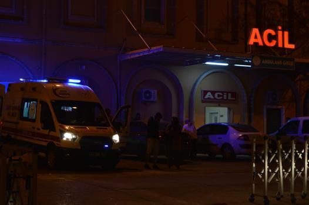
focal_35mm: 72
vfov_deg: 18.9
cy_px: 102
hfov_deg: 28.1
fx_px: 618
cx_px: 154
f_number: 5.3
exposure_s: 1/20
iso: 400
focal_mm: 48
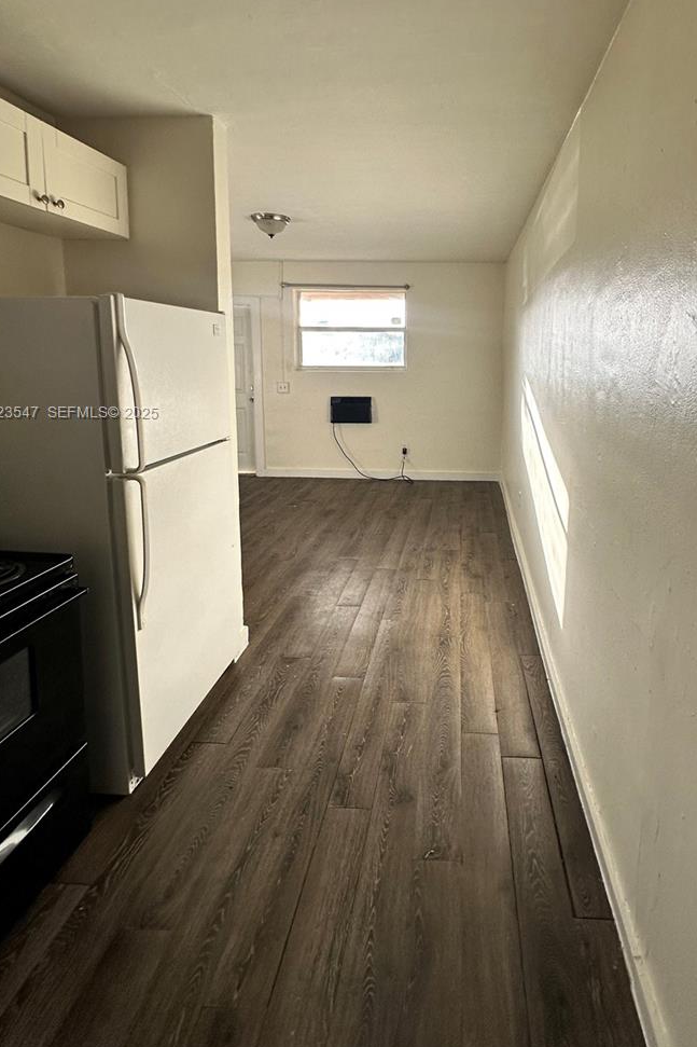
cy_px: 414
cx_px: 443
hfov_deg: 66.2
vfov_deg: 88.8
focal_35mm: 18
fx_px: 523
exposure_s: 1/99
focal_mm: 2.22
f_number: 2.2
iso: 100
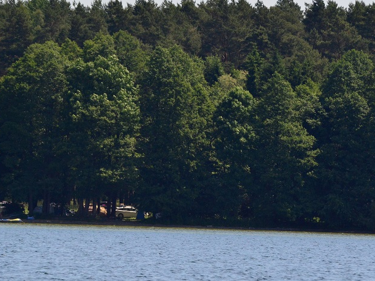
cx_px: 254
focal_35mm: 393
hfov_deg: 5.0
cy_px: 186
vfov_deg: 3.8
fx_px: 4257
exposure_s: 1/8000
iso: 1000
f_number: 5
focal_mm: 170
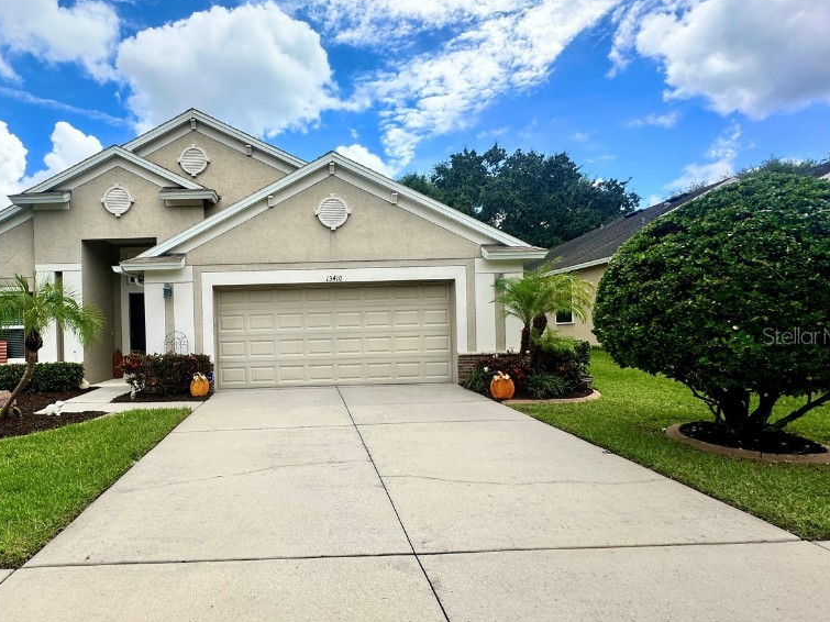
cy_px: 335
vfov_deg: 68.6
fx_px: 455
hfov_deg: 82.8
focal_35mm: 19
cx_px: 303
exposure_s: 1/2212
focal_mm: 2.22
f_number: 2.2
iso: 50
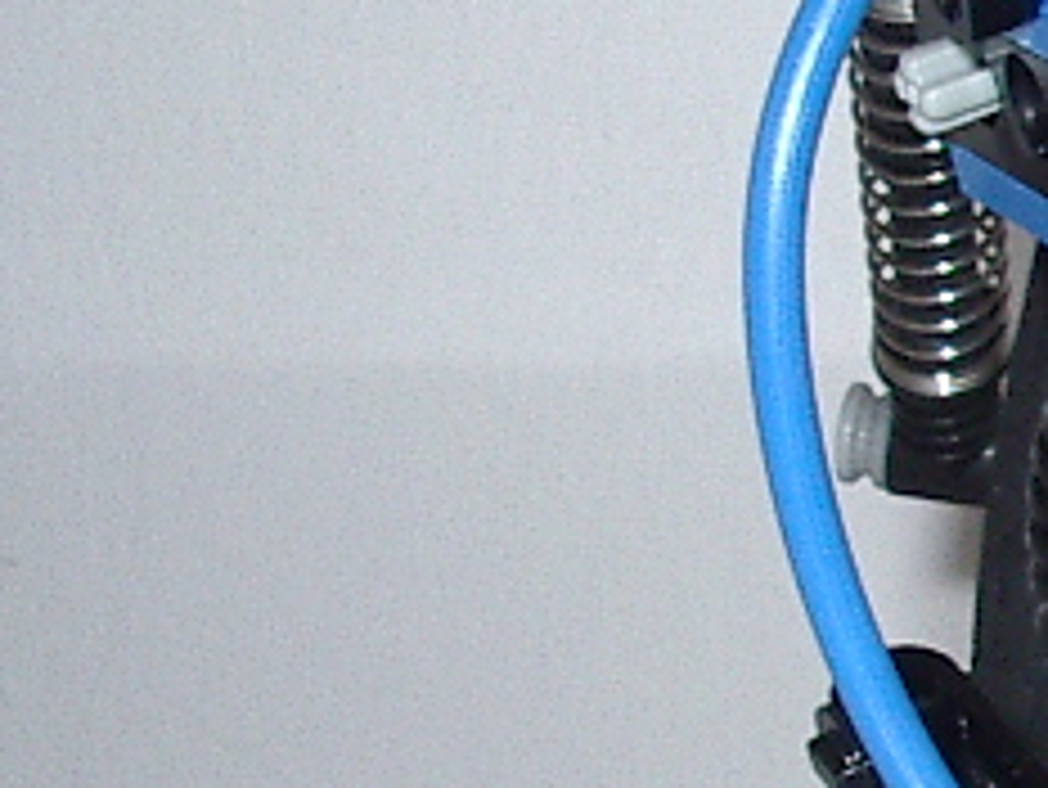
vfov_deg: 8.9
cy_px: 351
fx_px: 5059
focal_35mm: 167
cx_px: 1939
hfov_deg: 11.0
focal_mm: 5.8
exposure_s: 1/60
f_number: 4.8
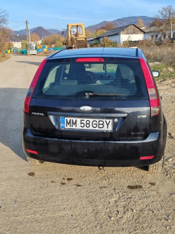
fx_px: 256
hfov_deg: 37.7
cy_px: 117
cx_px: 88
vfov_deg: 49.0
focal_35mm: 38
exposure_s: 1/890
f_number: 1.95
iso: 50
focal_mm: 5.52
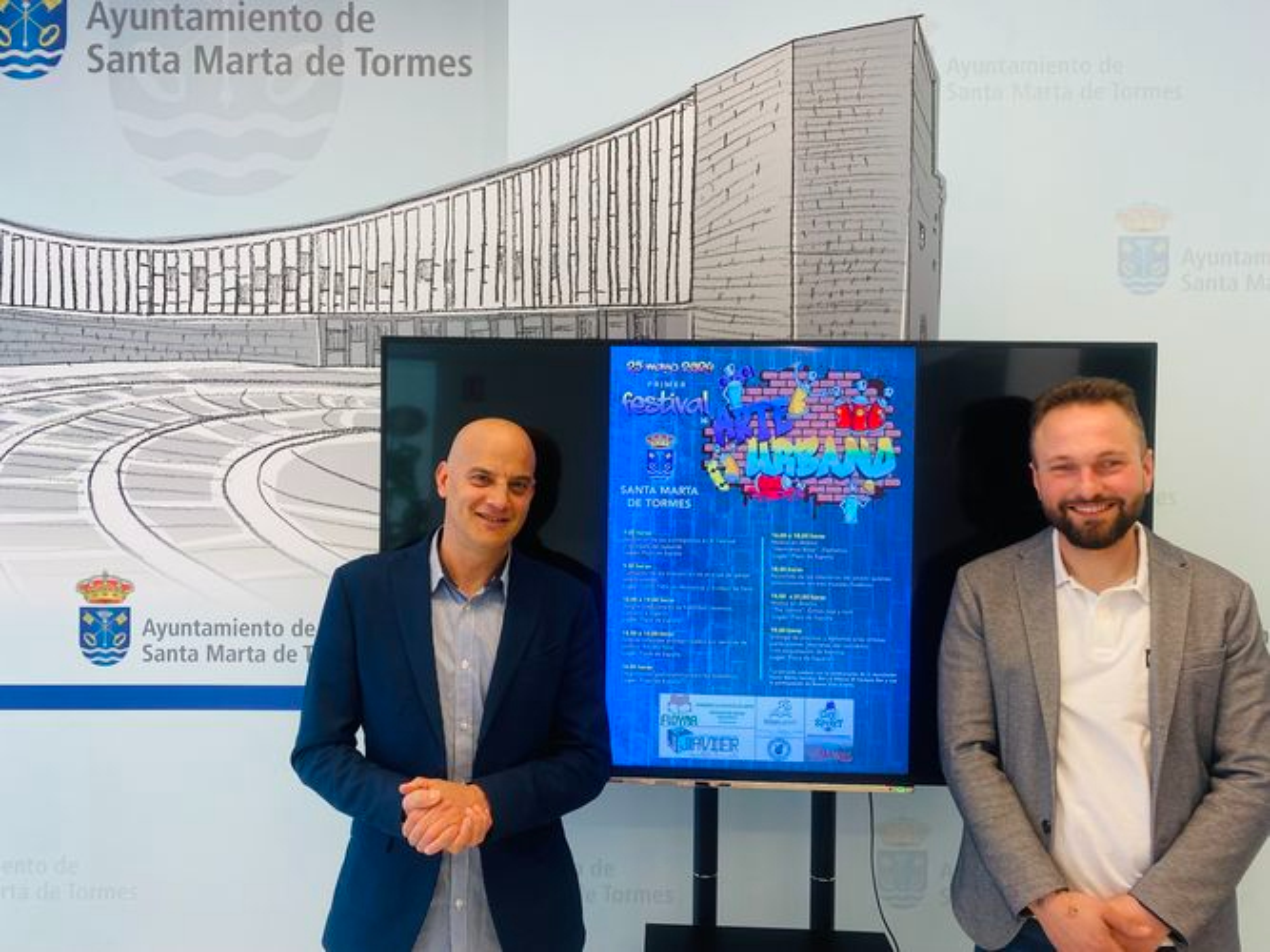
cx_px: 635
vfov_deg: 53.0
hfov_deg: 67.3
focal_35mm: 26
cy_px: 476
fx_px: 954
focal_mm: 4.25
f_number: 1.8
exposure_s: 1/100
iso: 80
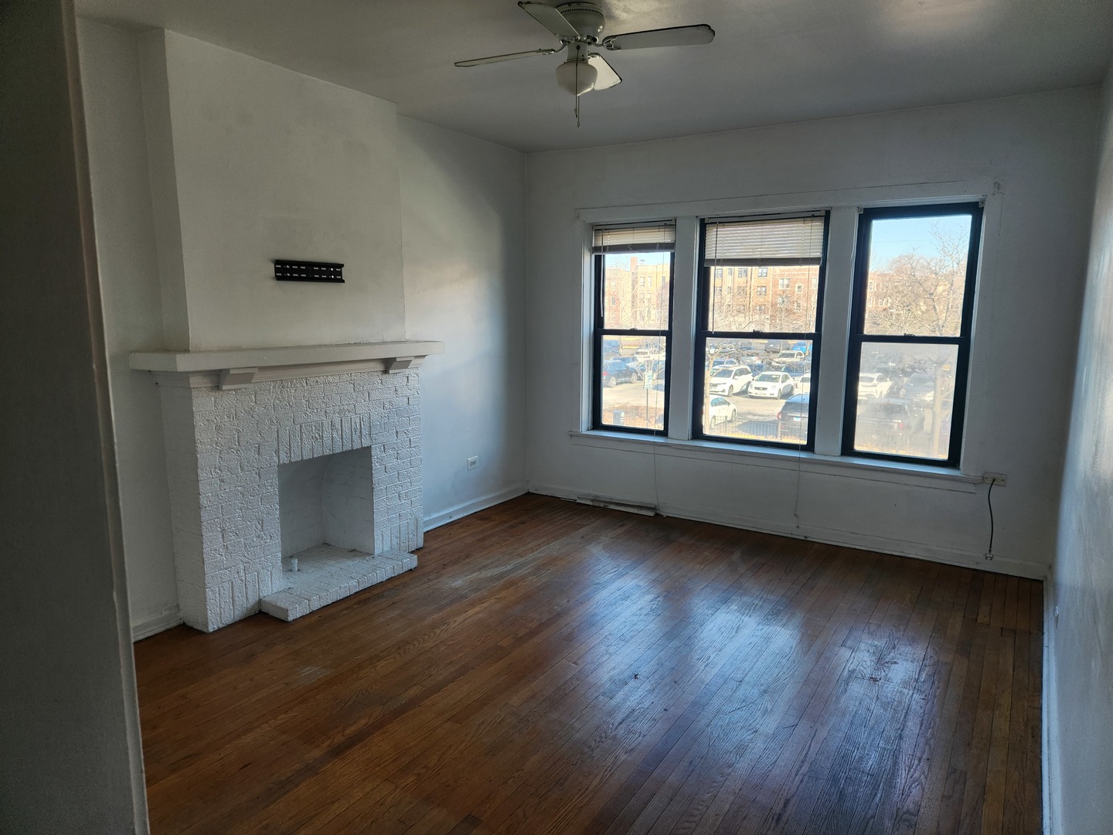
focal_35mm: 23
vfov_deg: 58.9
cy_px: 418
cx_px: 556
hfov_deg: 73.9
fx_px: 740
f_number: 1.8
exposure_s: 1/180
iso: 64
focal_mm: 5.4
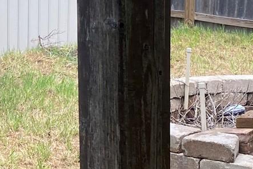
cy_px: 91
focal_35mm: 125
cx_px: -59
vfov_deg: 11.0
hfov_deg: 15.7
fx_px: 878
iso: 32
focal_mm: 4.25
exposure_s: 1/304
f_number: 1.8
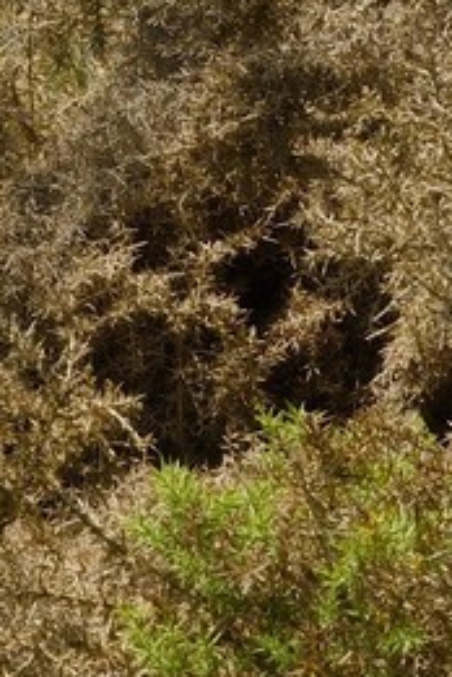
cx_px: -531
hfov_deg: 6.7
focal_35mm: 196
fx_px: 3691
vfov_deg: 10.2
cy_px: -272
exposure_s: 1/160
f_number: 16
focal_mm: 32
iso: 200
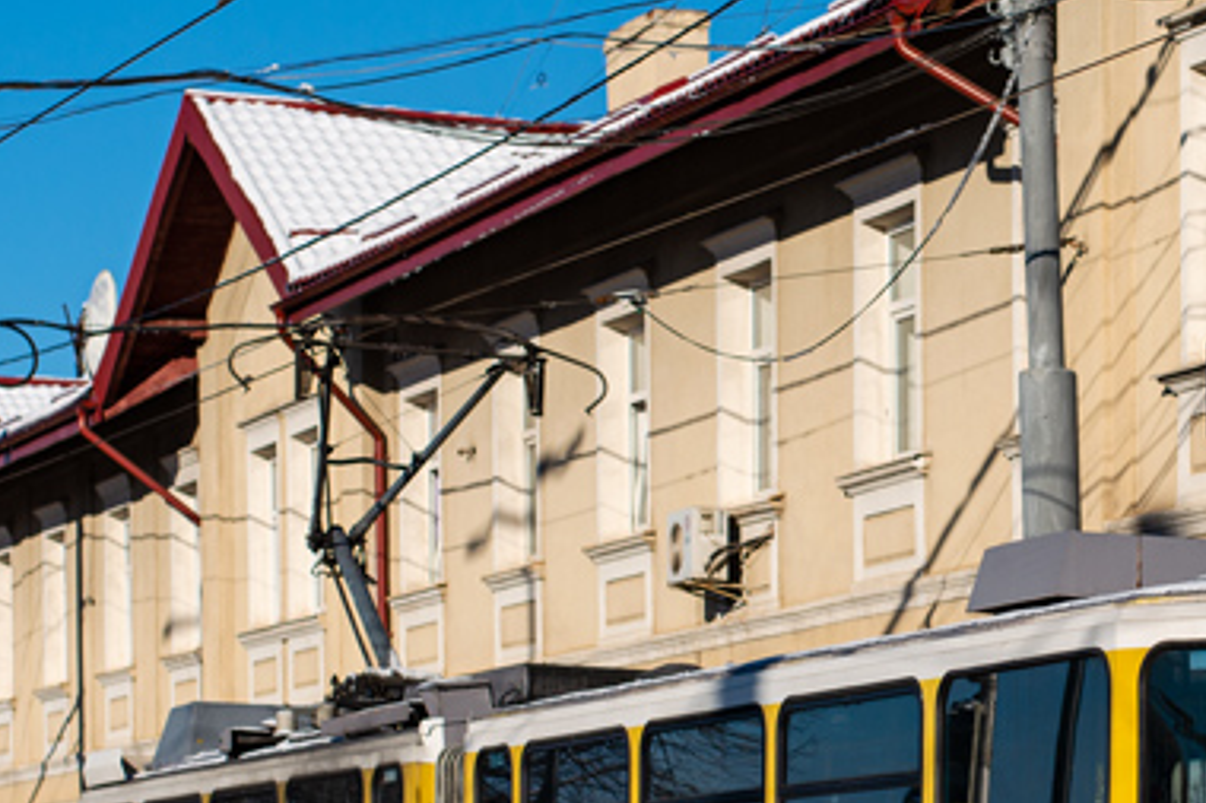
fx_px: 5290
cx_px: 1111
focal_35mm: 158
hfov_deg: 12.9
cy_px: 528
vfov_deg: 8.7
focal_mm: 50
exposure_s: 1/1250
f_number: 4.5
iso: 100
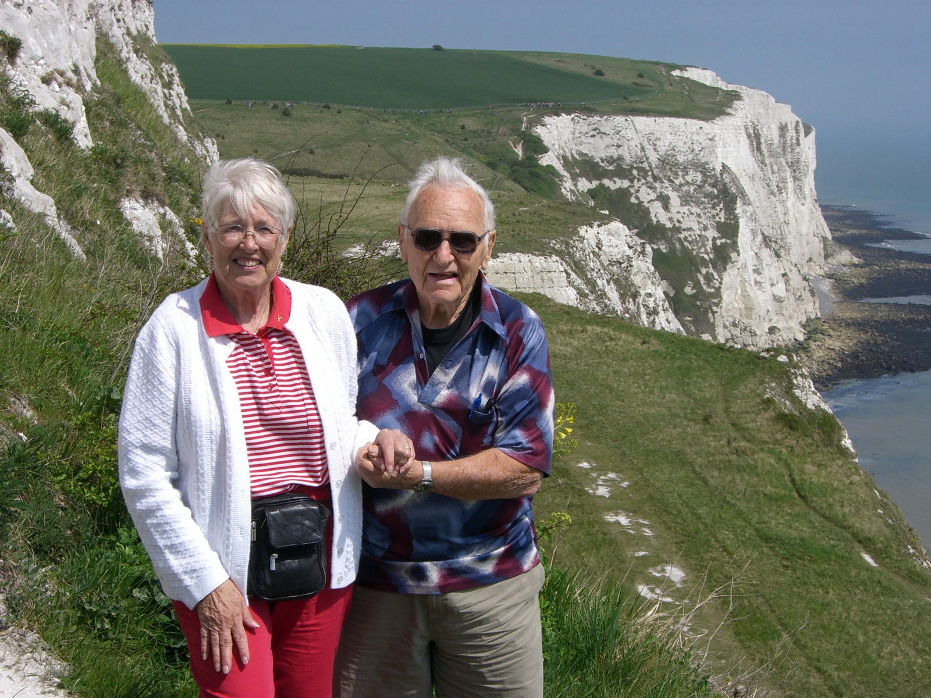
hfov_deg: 24.7
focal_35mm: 79
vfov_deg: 18.7
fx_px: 2125
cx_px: 466
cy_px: 349
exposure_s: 1/500
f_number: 6.5
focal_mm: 12.8
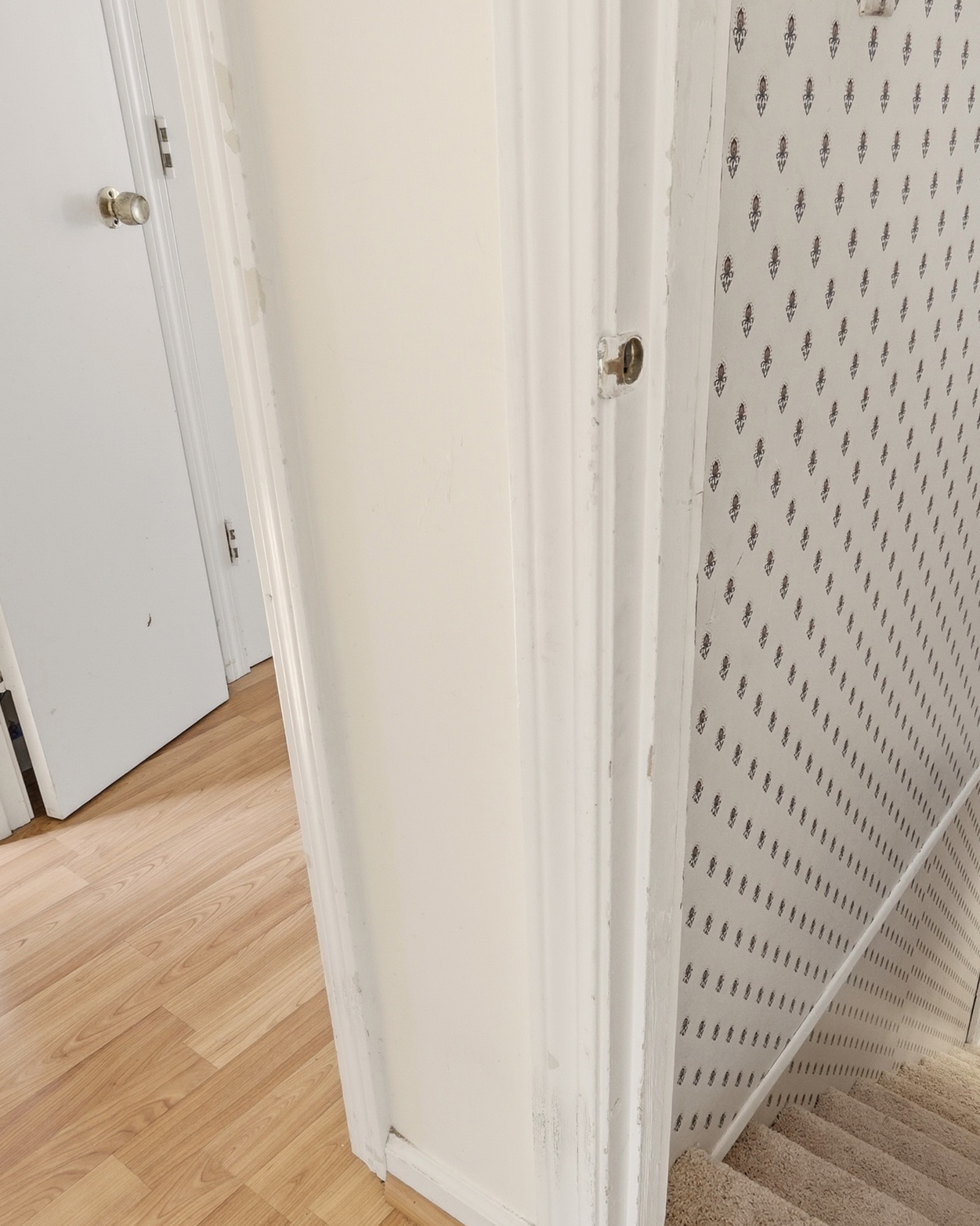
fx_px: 979
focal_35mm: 27
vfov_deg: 63.9
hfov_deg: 53.0
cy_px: 682
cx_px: 563
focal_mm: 10
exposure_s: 1/30
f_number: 9
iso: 400
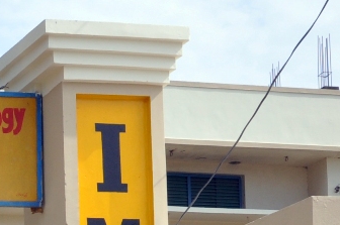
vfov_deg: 8.0
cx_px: -109
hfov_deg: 12.4
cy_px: 492
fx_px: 1514
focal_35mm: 161
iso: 200
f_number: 11
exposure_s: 1/125
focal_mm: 21
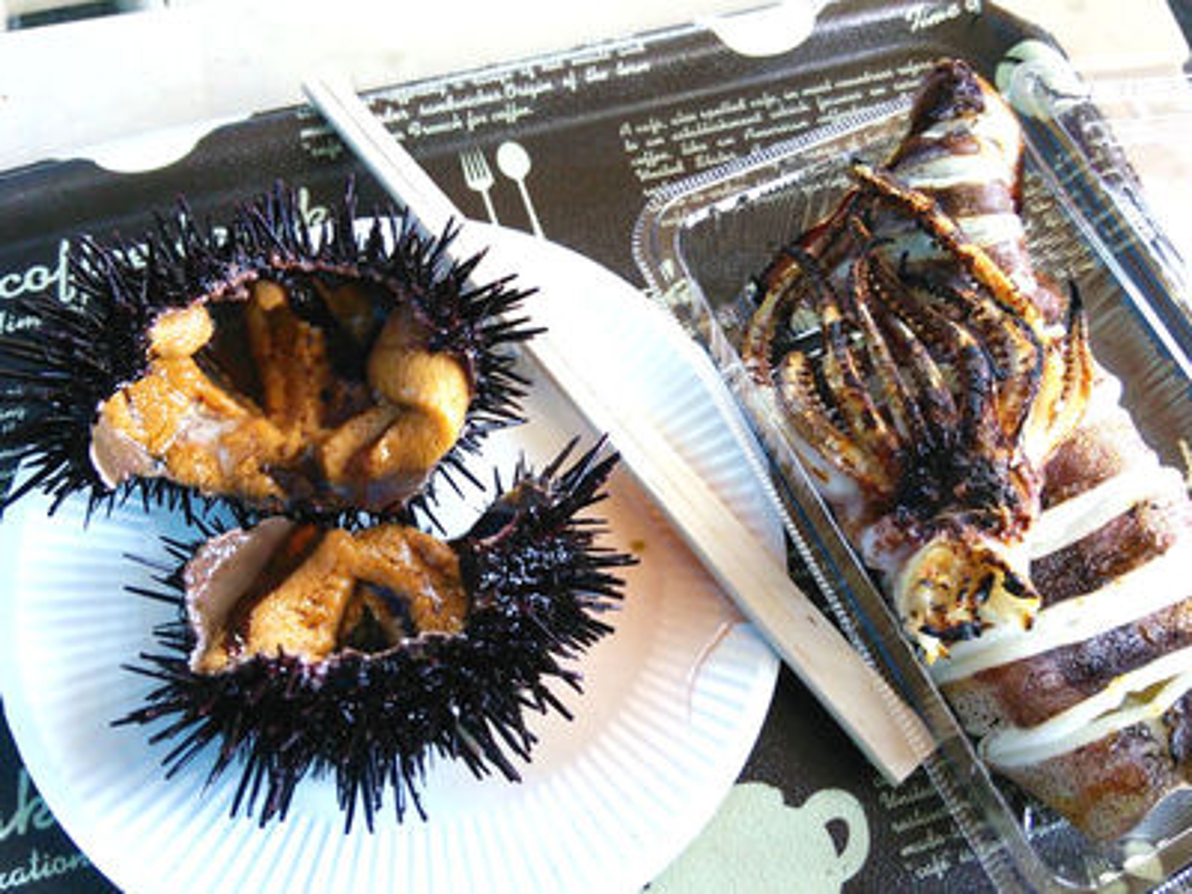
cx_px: 596
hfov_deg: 60.0
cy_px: 447
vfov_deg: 46.8
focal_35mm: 30
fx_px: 1033
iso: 160
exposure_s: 1/40
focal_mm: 4.06
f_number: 1.94
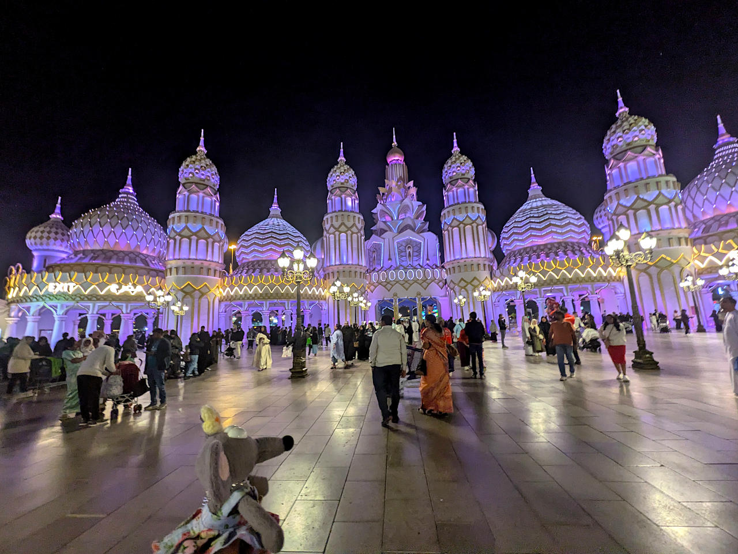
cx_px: 369
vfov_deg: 85.7
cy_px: 277
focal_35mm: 14
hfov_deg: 102.0
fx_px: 299
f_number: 2.2
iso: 116
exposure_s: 1/50
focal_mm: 1.83
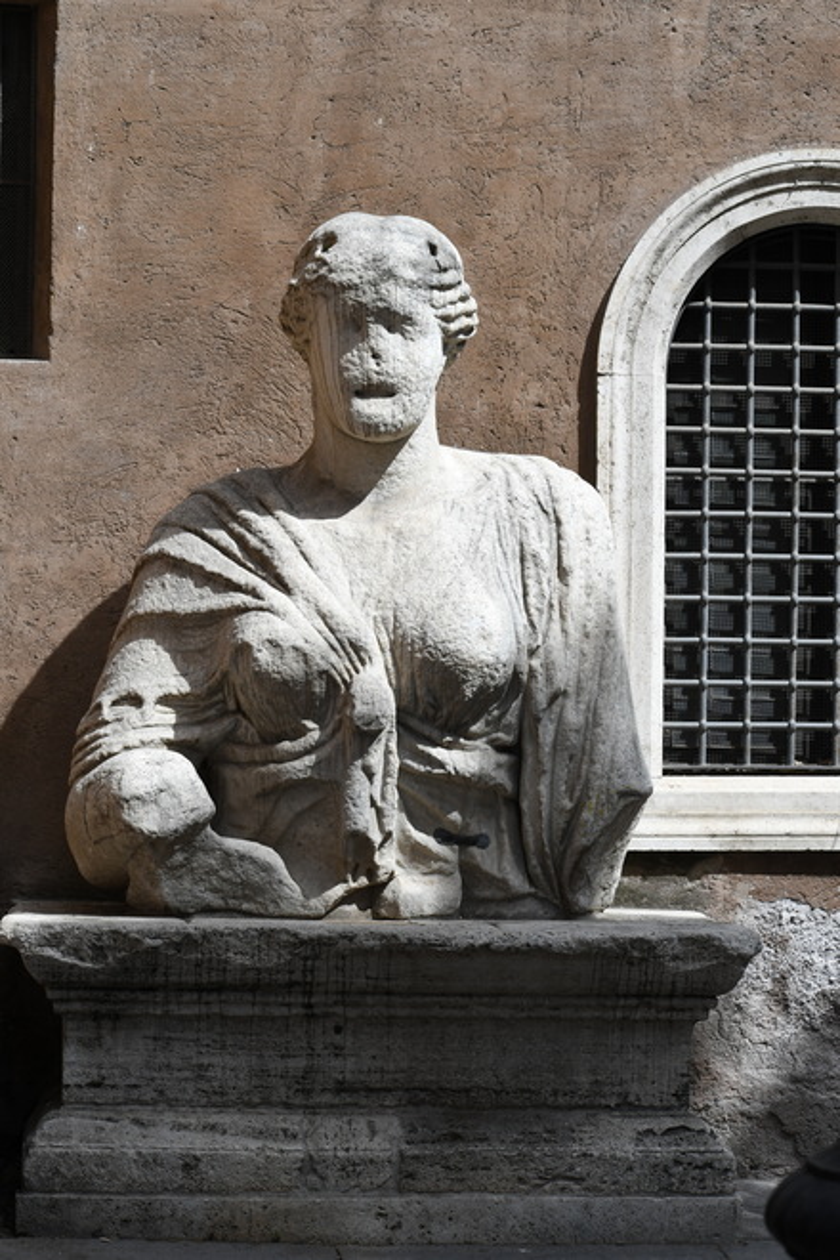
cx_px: 420
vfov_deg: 19.5
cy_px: 630
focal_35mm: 105
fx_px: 3675
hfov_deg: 13.0
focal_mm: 70
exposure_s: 1/320
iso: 125
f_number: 9
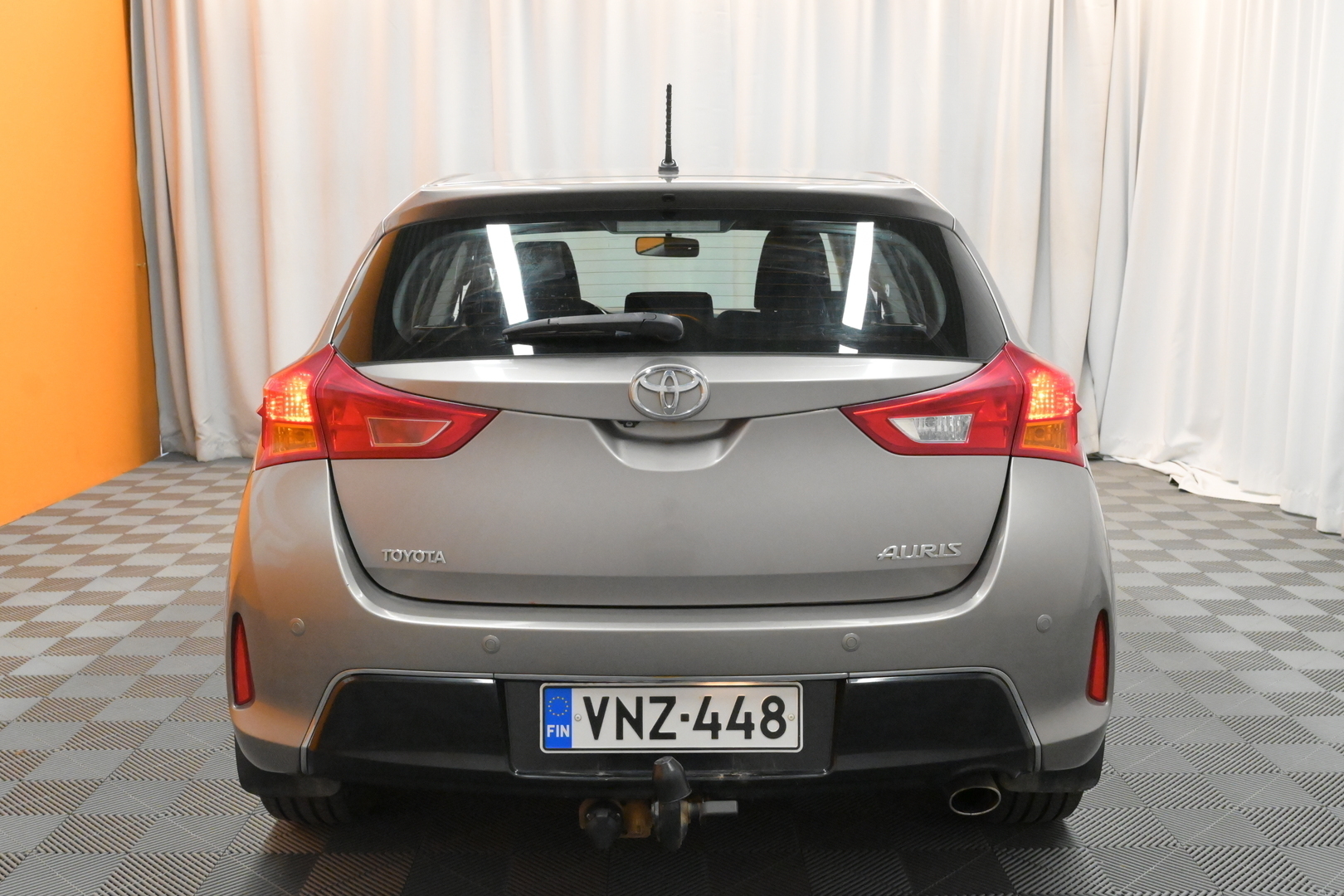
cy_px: 448
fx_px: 1344
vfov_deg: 36.9
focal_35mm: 36
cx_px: 672
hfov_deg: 53.1
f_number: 7.1
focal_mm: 24
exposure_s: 1/200
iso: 8000
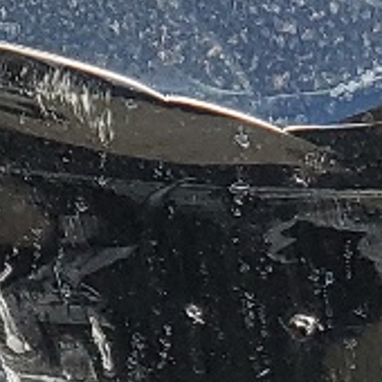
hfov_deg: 8.1
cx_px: 274
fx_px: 2697
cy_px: -456
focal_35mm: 216
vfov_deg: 7.7
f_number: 1.5
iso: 50
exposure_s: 1/1111
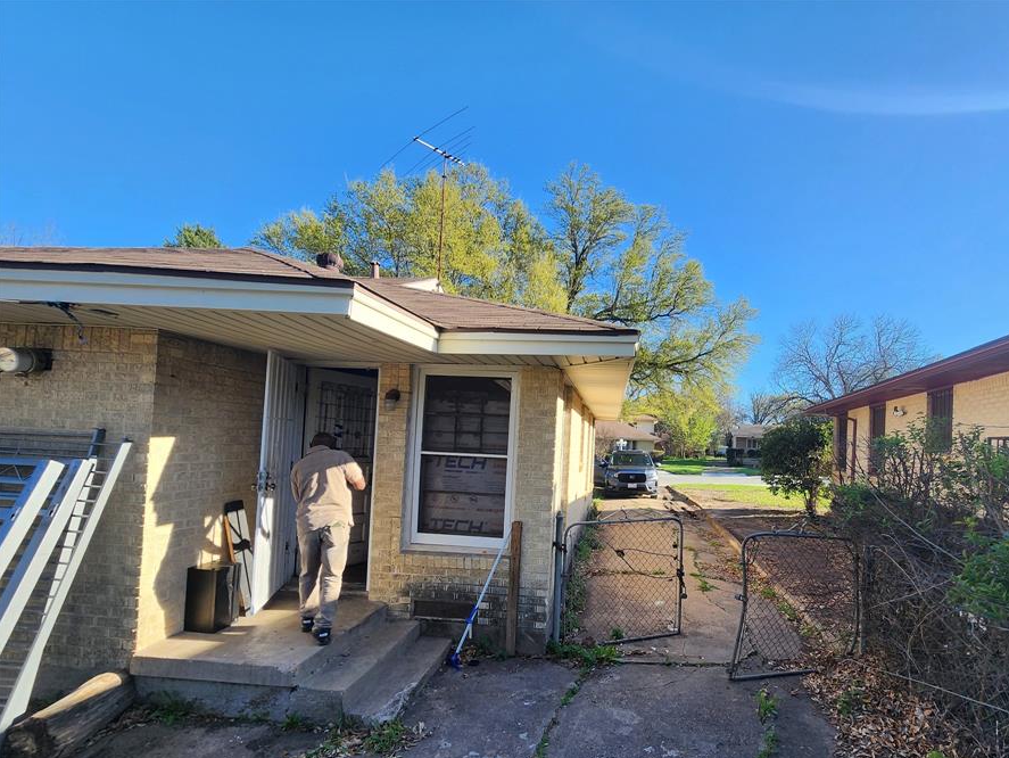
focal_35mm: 15
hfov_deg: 97.4
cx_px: 579
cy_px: 436
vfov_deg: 81.2
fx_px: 437
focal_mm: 2.2
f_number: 2.2
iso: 50
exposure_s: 1/717
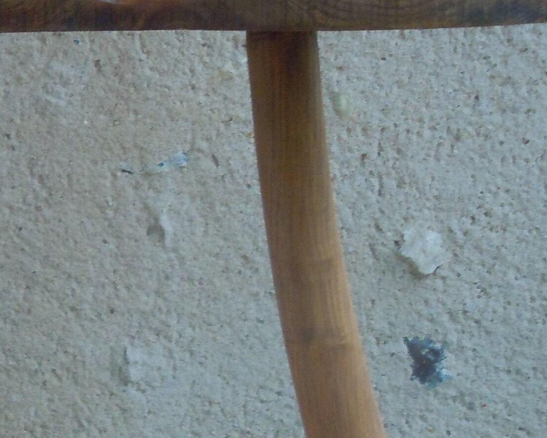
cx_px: -109
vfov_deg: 11.9
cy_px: 327
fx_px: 2089
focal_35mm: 129
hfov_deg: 14.4
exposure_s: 1/30
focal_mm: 8.1
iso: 400
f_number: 3.8
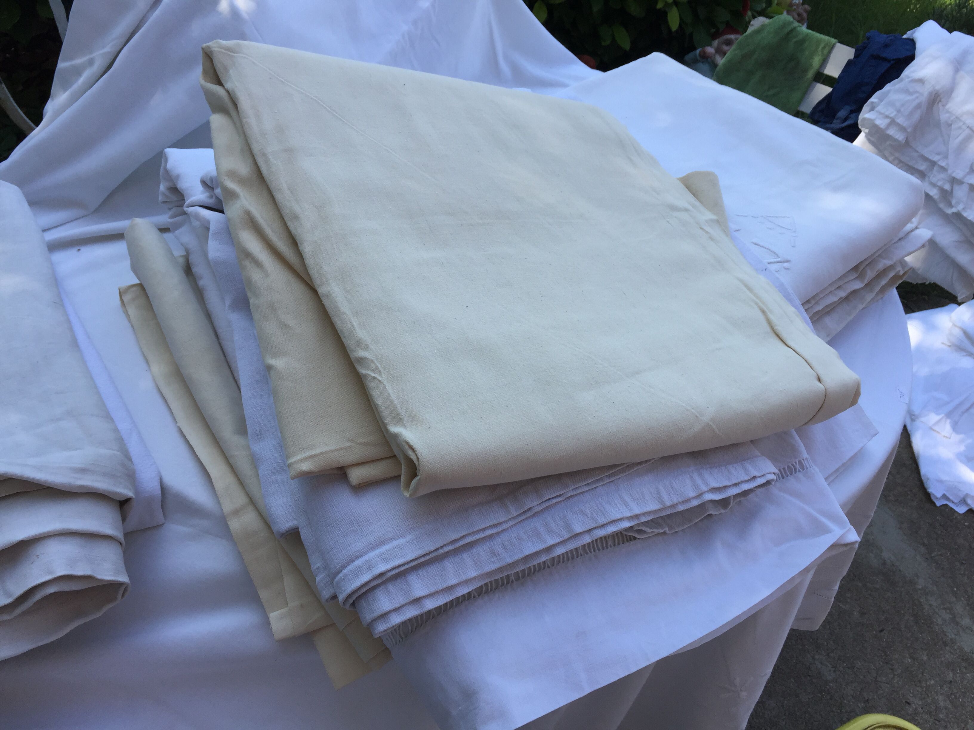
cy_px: 365
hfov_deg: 61.7
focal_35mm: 29
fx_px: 816
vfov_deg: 48.2
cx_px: 487
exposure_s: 1/628
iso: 32
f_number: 2.2
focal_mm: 4.15
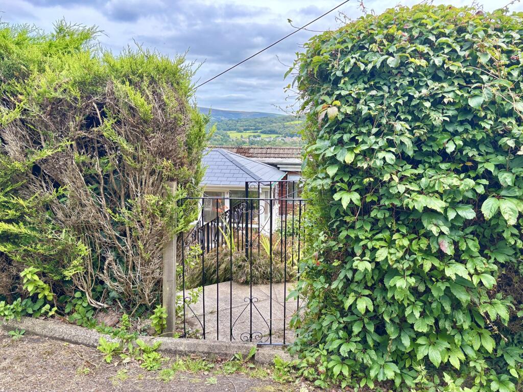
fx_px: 393
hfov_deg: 67.3
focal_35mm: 26
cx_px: 262
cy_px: 196
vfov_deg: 53.1
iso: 50
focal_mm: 5.96
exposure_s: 1/608
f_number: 1.6
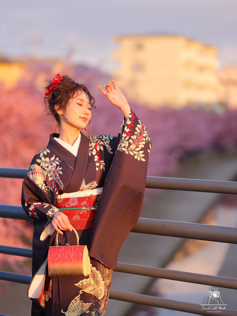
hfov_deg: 17.0
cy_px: 158
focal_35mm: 87
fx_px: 794
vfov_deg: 22.5
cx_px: 118
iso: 200
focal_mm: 110
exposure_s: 1/600
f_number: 2
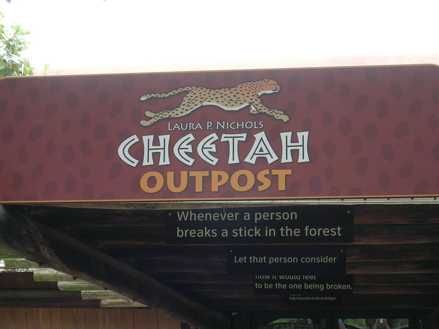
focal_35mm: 82
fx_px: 1040
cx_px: 220
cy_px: 164
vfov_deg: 18.0
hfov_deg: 23.8
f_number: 4.1
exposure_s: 1/53
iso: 50
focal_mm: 12.4
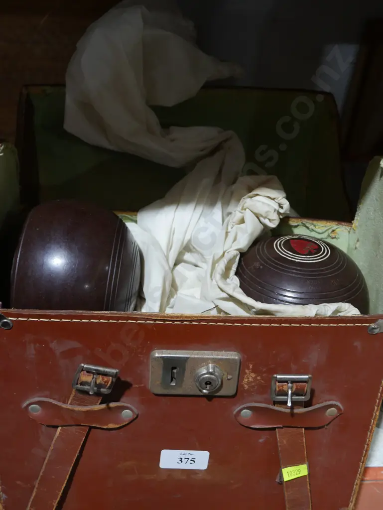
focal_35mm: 48
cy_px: 255
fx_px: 708
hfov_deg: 30.3
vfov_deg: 39.6
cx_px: 192
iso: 1000
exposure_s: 1/60
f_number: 5.2
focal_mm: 24
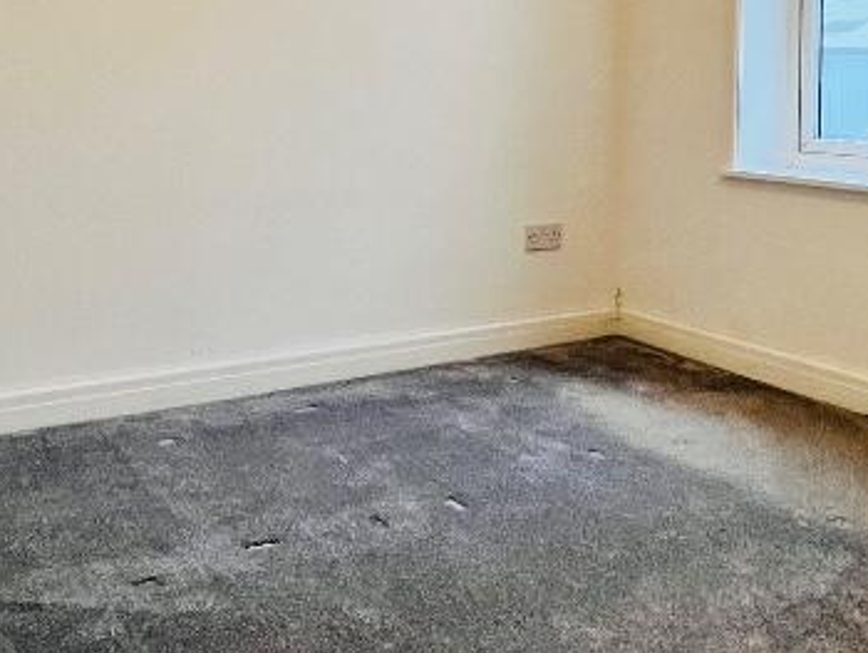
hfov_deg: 47.5
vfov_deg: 36.2
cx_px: 627
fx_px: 954
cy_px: 109
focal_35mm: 38
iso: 160
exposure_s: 1/100
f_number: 1.8
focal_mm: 1.57
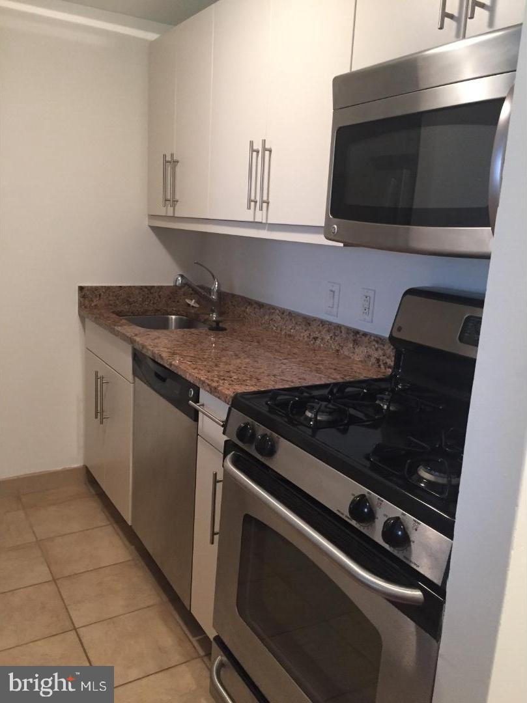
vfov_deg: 61.7
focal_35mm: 29
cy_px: 352
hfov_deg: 48.2
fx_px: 589
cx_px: 264
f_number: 2.2
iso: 160
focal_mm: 4.15
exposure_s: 1/30
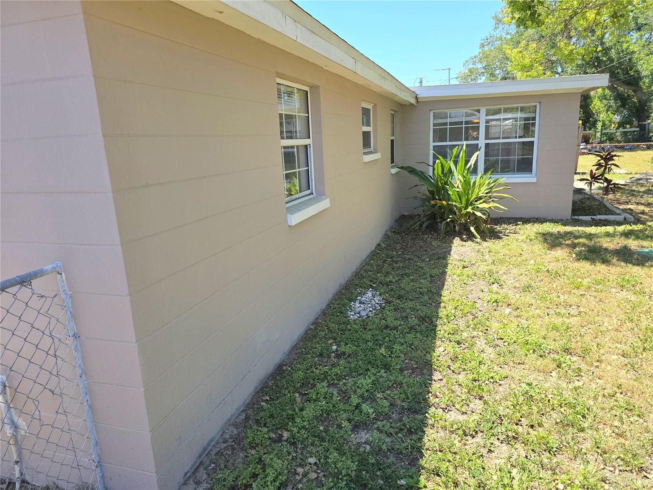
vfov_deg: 58.9
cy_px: 245
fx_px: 434
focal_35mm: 23
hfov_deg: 73.9
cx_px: 326
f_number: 1.7
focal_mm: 6.3
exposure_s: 1/357
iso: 12
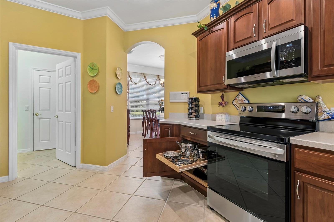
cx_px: 167
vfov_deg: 77.3
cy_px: 111
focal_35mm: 15
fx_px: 139
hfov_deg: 100.4
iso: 100
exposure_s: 1/5
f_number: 7.1
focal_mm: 10
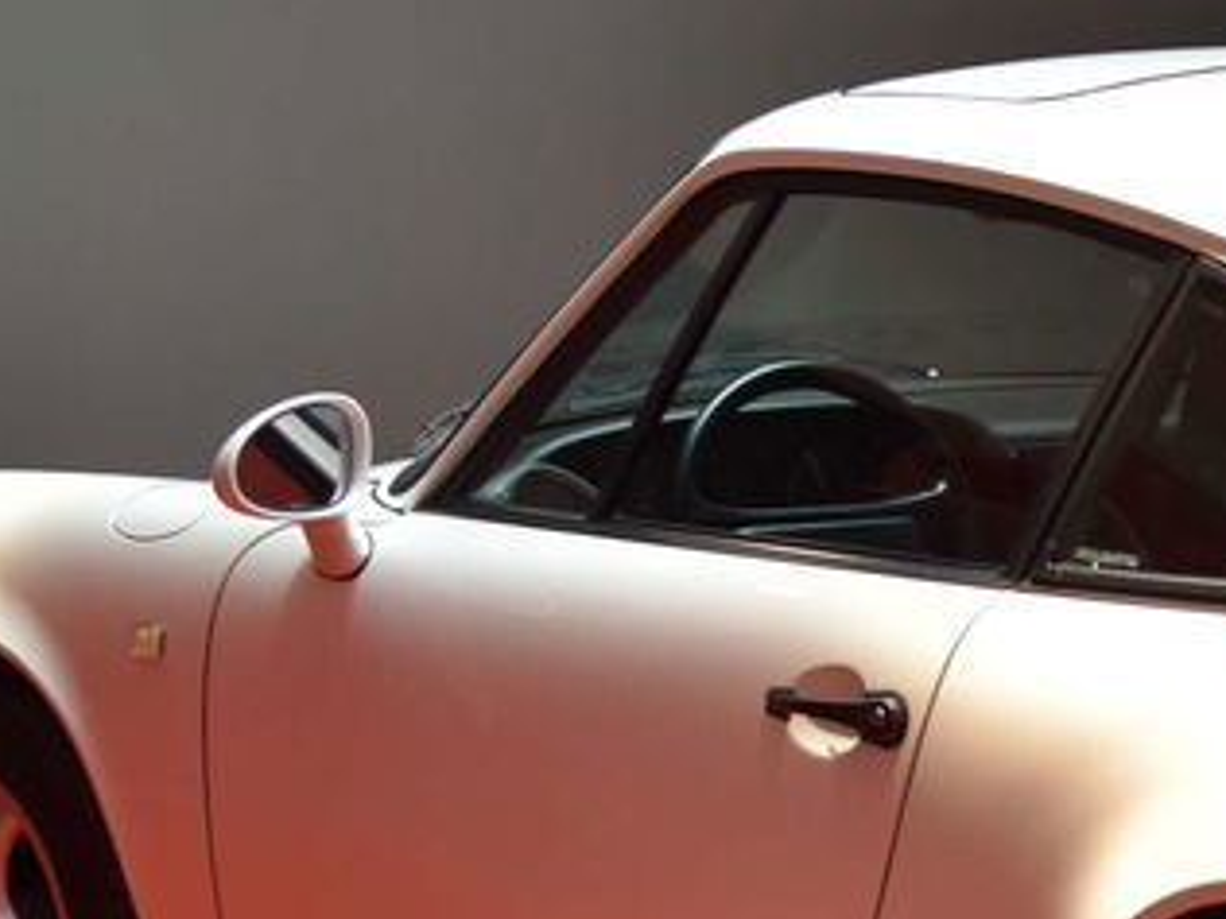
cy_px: 820
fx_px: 5793
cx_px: 1595
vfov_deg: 9.0
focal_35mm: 164
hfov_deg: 11.8
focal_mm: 35
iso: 800
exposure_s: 1/60
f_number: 3.2
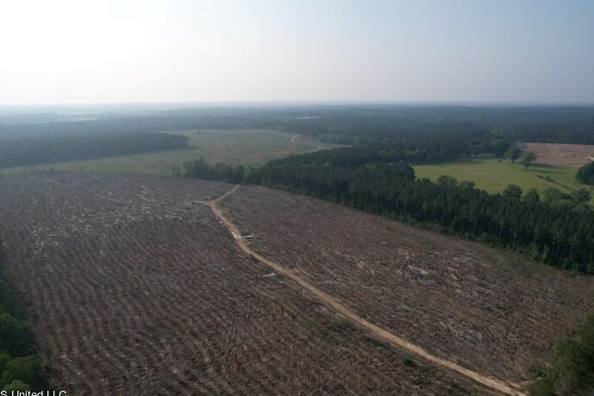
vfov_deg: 55.1
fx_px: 379
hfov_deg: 76.1
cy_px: 206
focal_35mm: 23
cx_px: 290
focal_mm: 8.38
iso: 100
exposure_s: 1/2000
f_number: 2.8
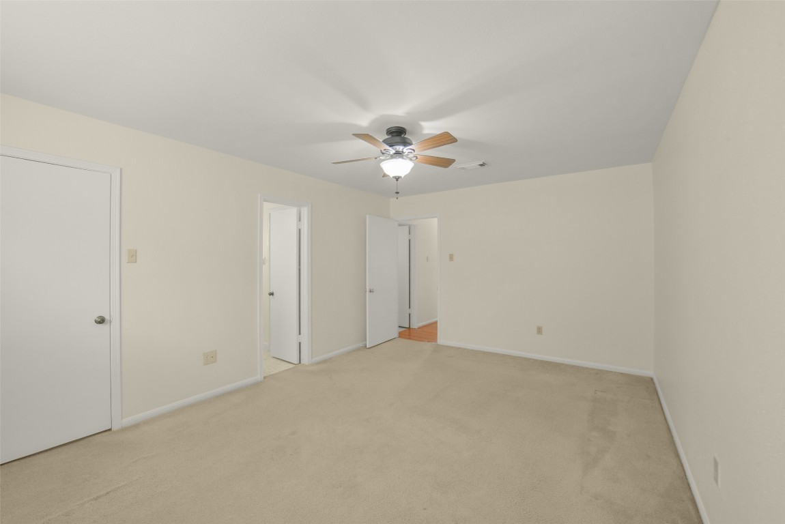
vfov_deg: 81.3
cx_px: 392
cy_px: 262
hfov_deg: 104.2
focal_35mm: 14
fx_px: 305
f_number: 11
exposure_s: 1/13
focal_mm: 14
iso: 500
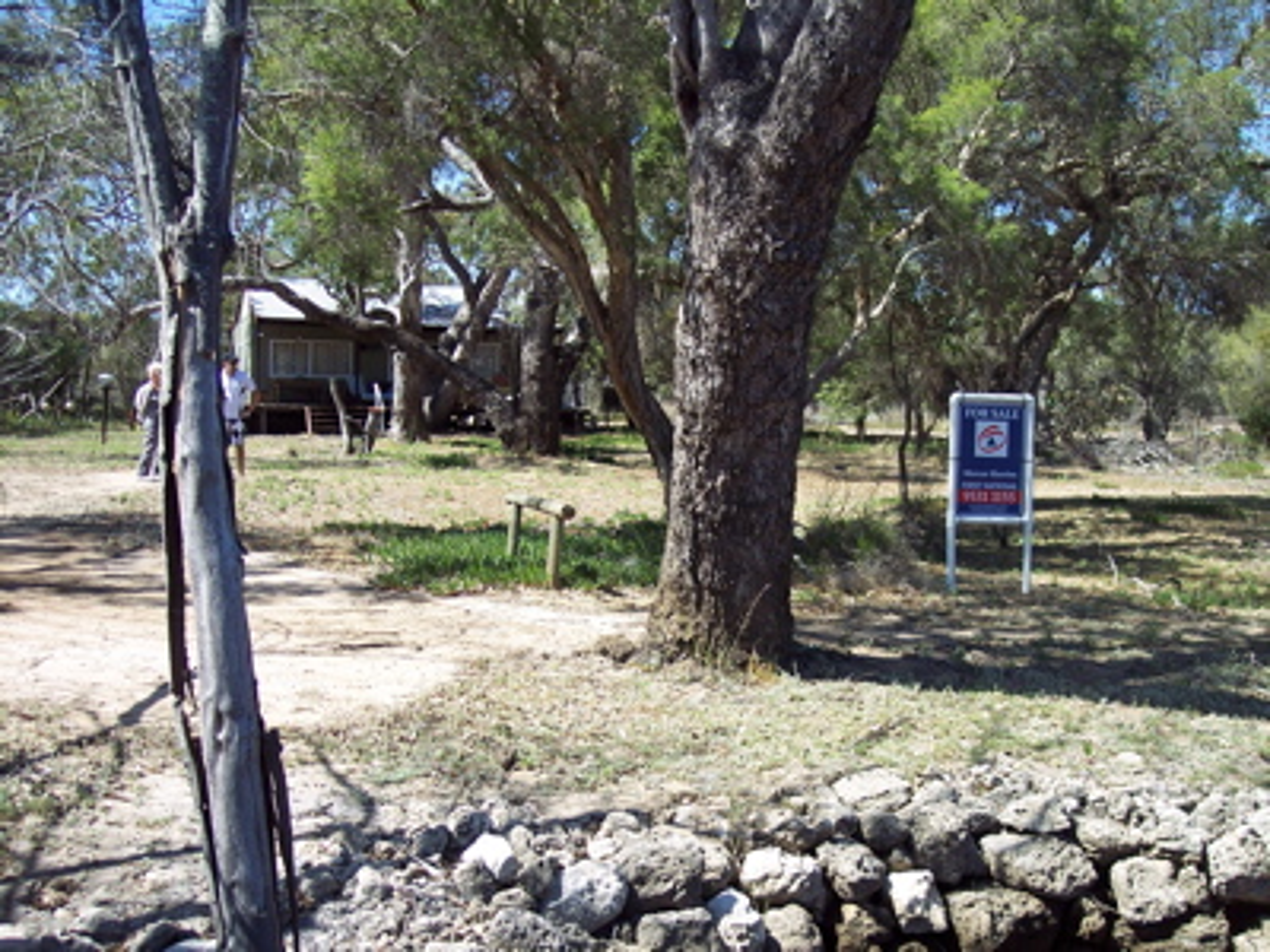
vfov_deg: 36.8
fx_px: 1431
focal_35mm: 39
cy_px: 476
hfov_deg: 47.9
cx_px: 635
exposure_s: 1/500
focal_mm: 8
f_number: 3.4
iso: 100
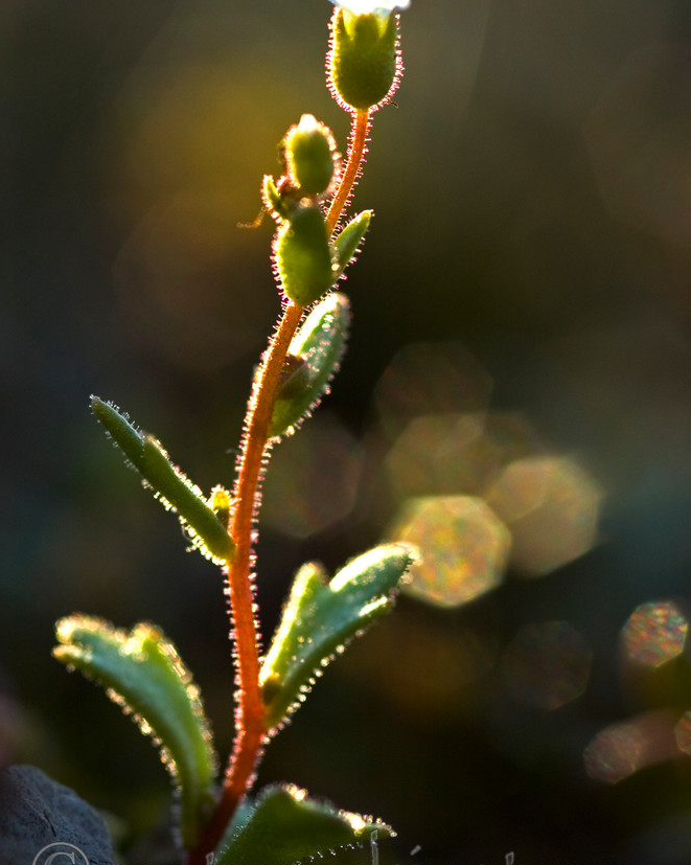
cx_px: 346
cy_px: 430
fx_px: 4567
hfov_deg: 8.7
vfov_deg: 10.8
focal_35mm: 179
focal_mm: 105
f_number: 6.3
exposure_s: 1/400
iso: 200
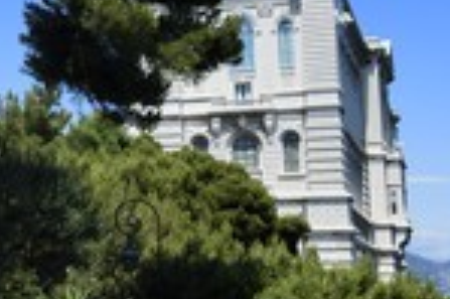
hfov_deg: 23.0
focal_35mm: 82
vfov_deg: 16.5
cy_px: 72
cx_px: -72
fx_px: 1024
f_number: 13
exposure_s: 1/200
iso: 200
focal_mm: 29
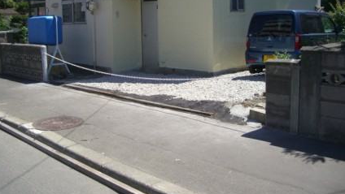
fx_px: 384
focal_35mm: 42
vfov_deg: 28.2
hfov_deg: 48.3
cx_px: 171
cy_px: 69
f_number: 5.6
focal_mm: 7.9
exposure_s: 1/200
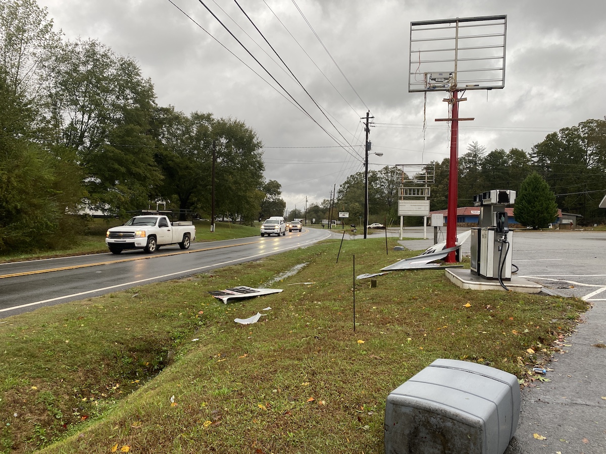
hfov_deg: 67.3
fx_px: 455
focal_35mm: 26
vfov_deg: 53.1
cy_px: 227
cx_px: 303
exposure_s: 1/122
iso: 64
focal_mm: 4.25
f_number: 1.8
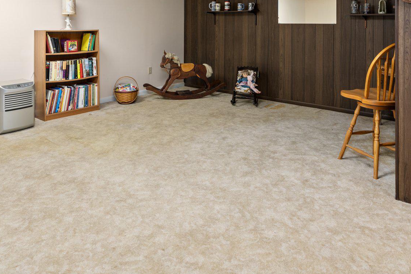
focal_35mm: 29
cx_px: 190
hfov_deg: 63.6
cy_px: 37
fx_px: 331
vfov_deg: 41.9
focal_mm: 16
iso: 320
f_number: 7.1
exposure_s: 1
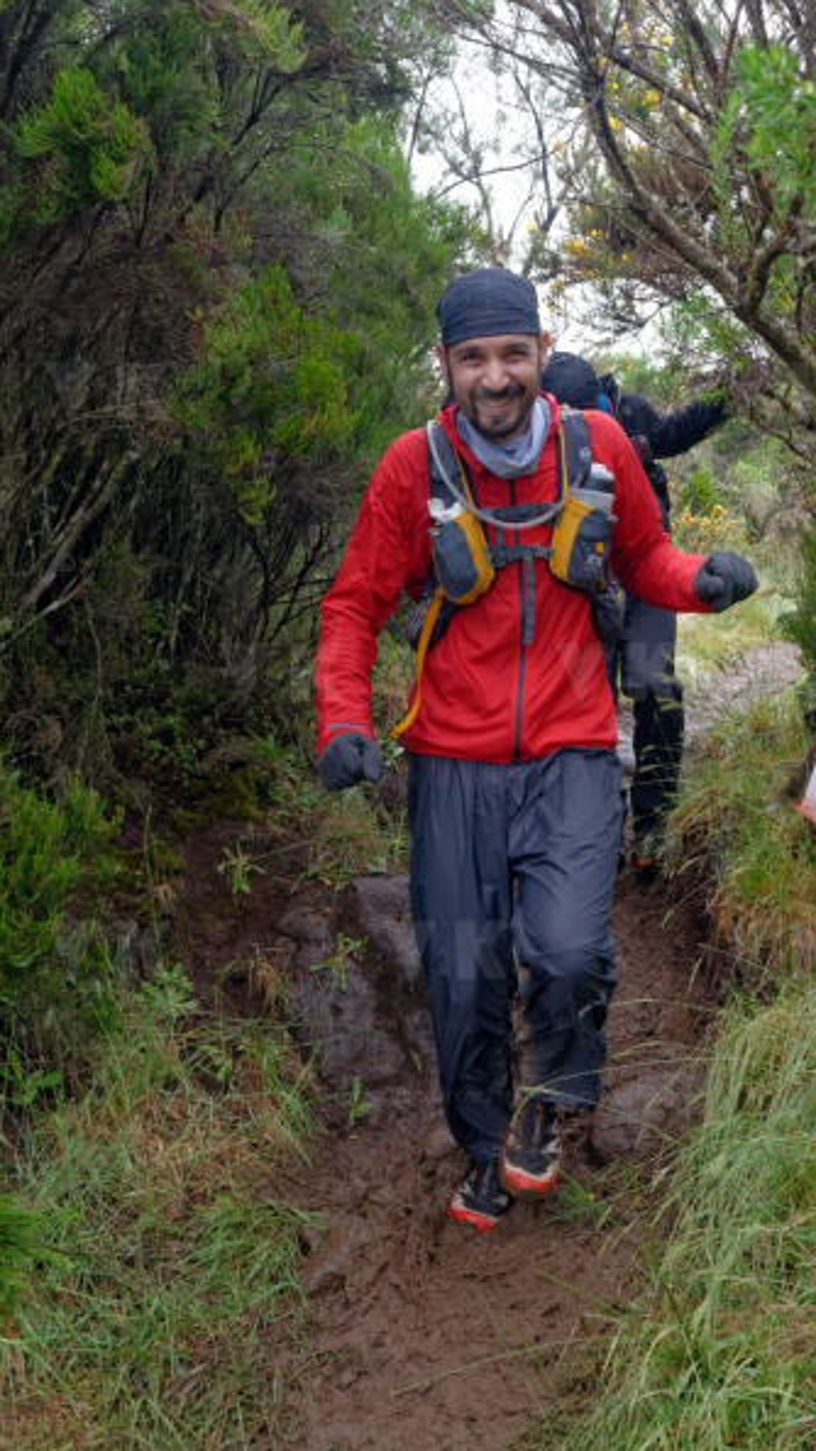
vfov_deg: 52.8
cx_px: 443
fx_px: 1462
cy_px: 728
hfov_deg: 31.2
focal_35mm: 38
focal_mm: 24
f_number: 8
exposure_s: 1/500
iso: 1000
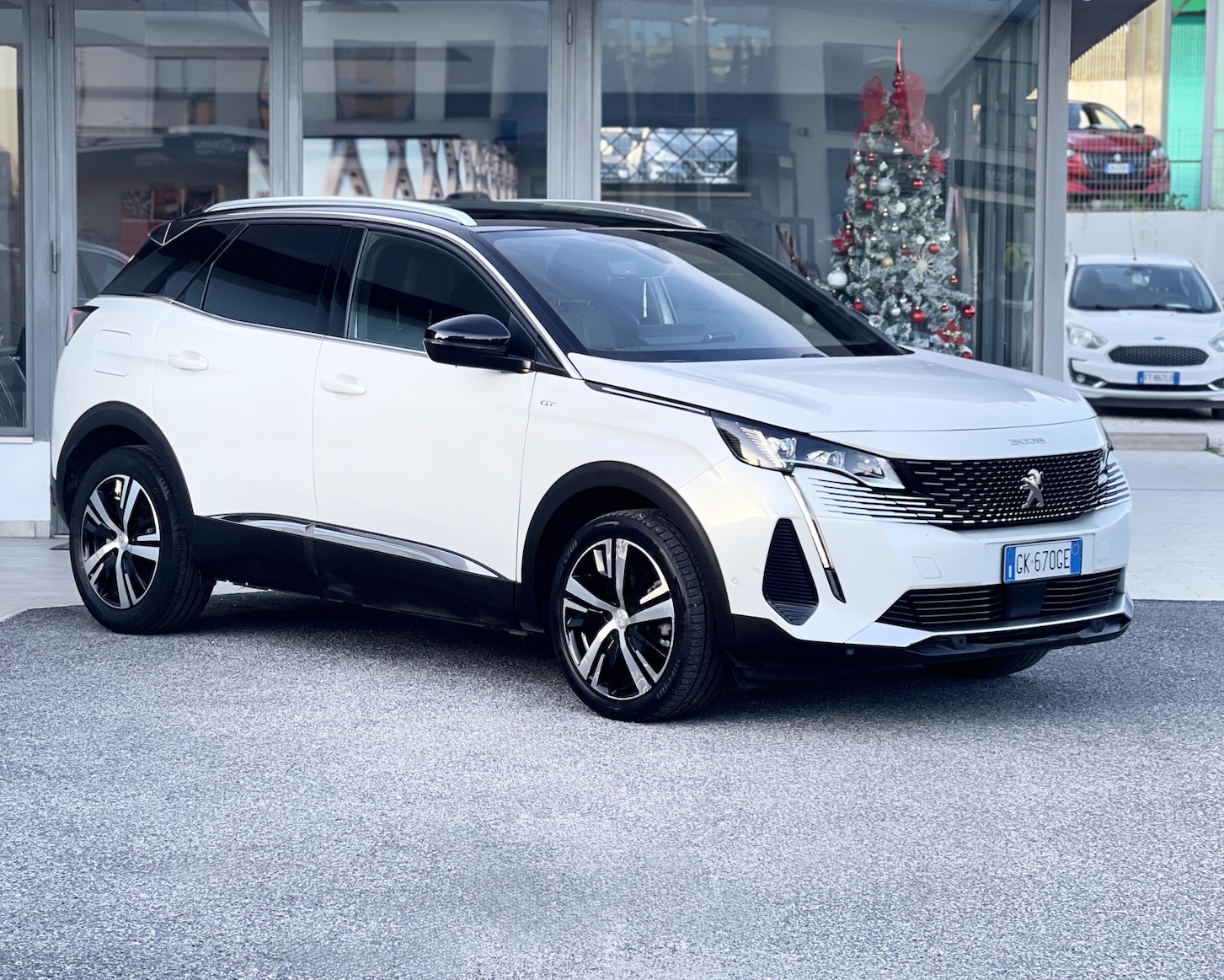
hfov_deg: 28.3
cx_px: 572
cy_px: 489
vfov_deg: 22.8
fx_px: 2428
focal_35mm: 67
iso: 40
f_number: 2.2
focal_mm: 7.5
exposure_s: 1/121
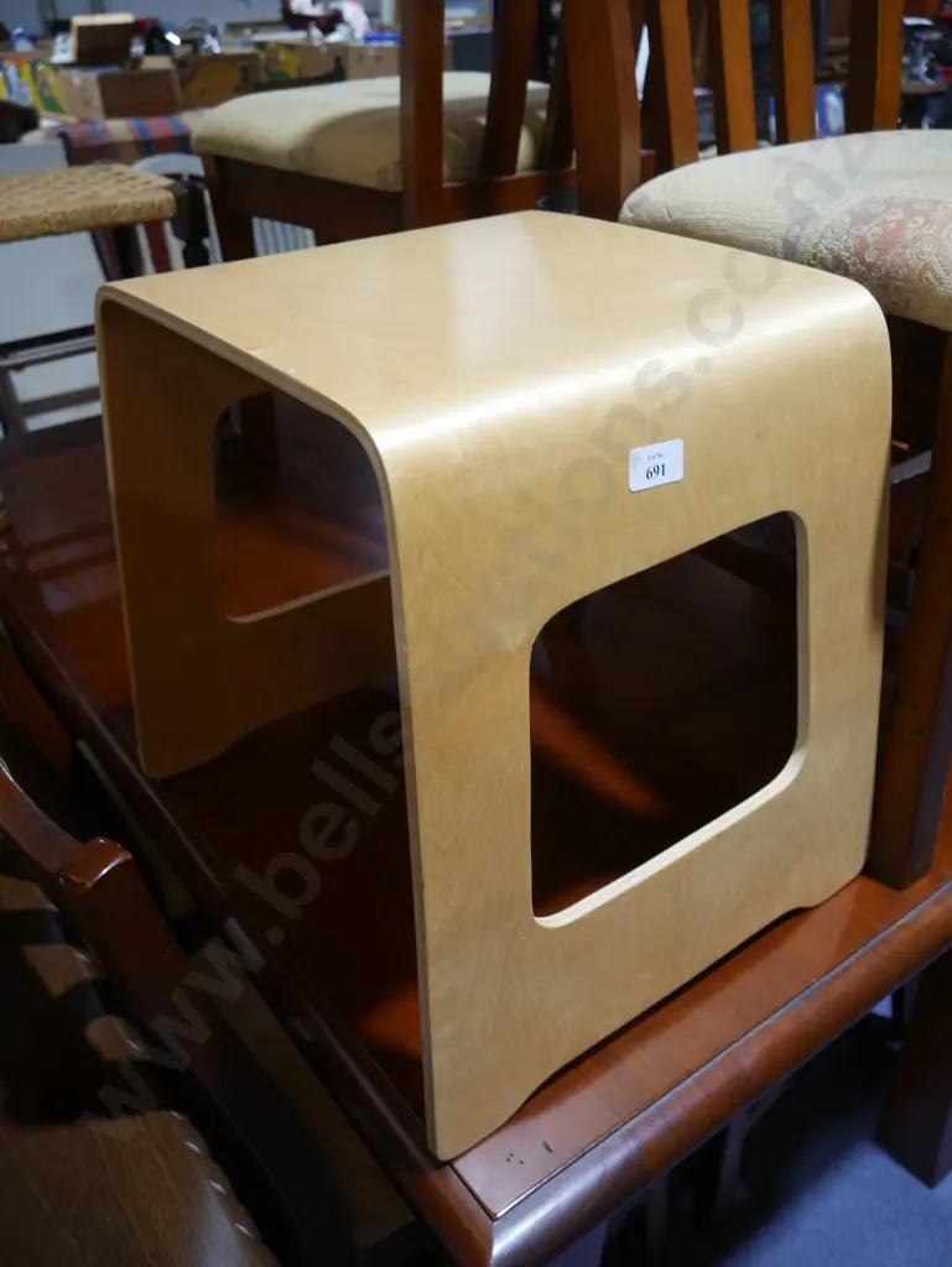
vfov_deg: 63.4
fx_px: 1026
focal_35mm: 28
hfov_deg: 49.8
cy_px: 634
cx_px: 476
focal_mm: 14
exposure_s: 1/60
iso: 320
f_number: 3.5
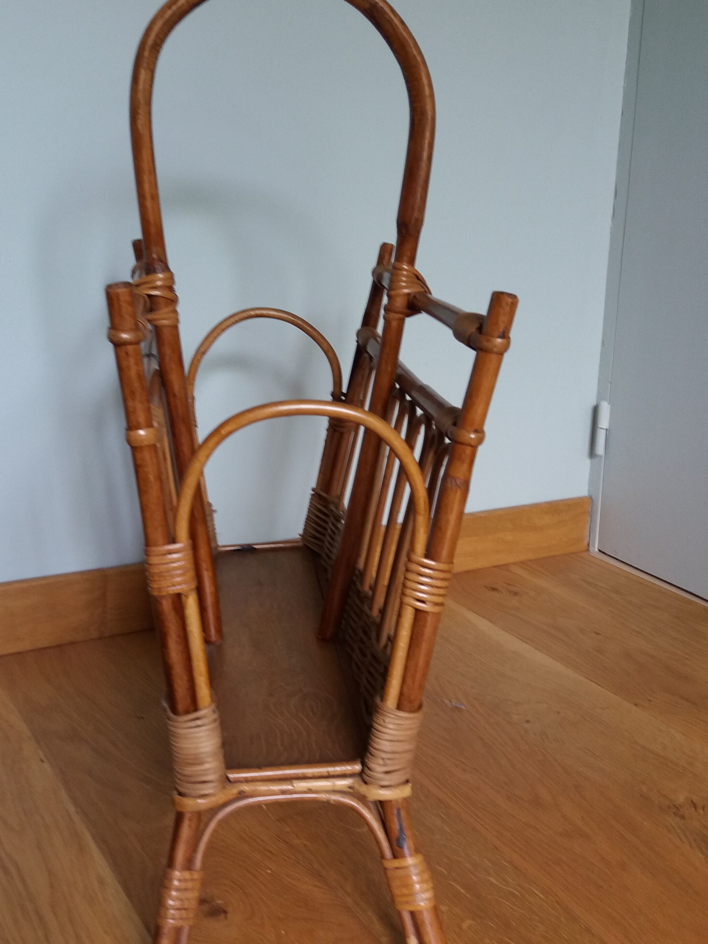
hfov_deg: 35.9
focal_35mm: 40
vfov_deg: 46.8
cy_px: 441
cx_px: 317
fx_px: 1091
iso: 80
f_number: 1.9
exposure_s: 1/33
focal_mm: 3.7
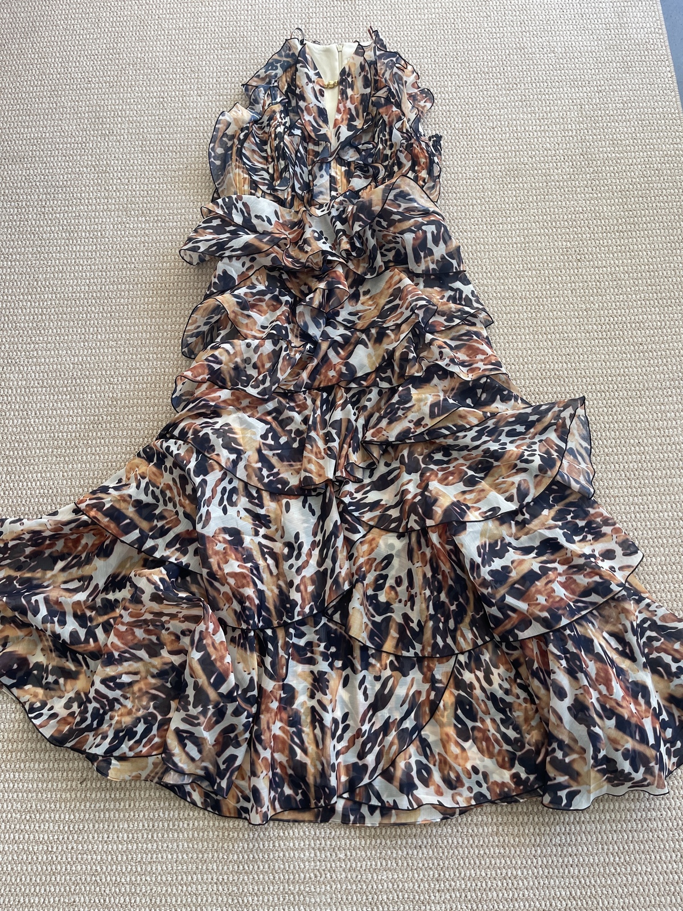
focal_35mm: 25
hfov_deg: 54.9
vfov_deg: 69.4
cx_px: 342
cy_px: 456
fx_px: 658
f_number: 1.6
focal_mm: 5.1
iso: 80
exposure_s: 1/121
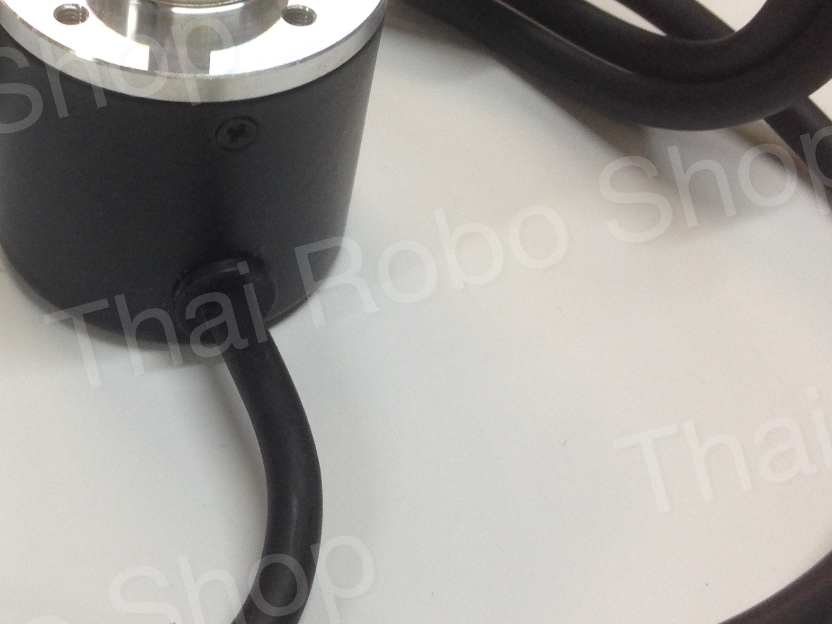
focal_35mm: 70
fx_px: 1682
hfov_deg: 27.2
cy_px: 267
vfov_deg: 21.0
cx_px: 151
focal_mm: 4.12
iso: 64
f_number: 2.4
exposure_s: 1/20
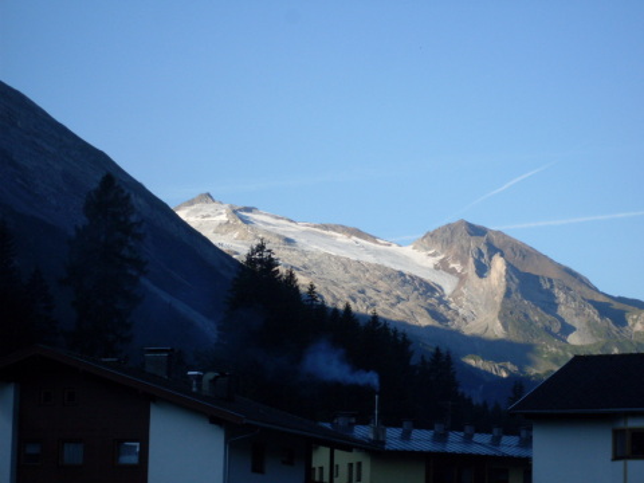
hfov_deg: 17.3
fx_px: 2121
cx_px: 322
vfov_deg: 13.0
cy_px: 242
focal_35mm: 114
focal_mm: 18.9
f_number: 5.2
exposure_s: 1/350
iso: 80
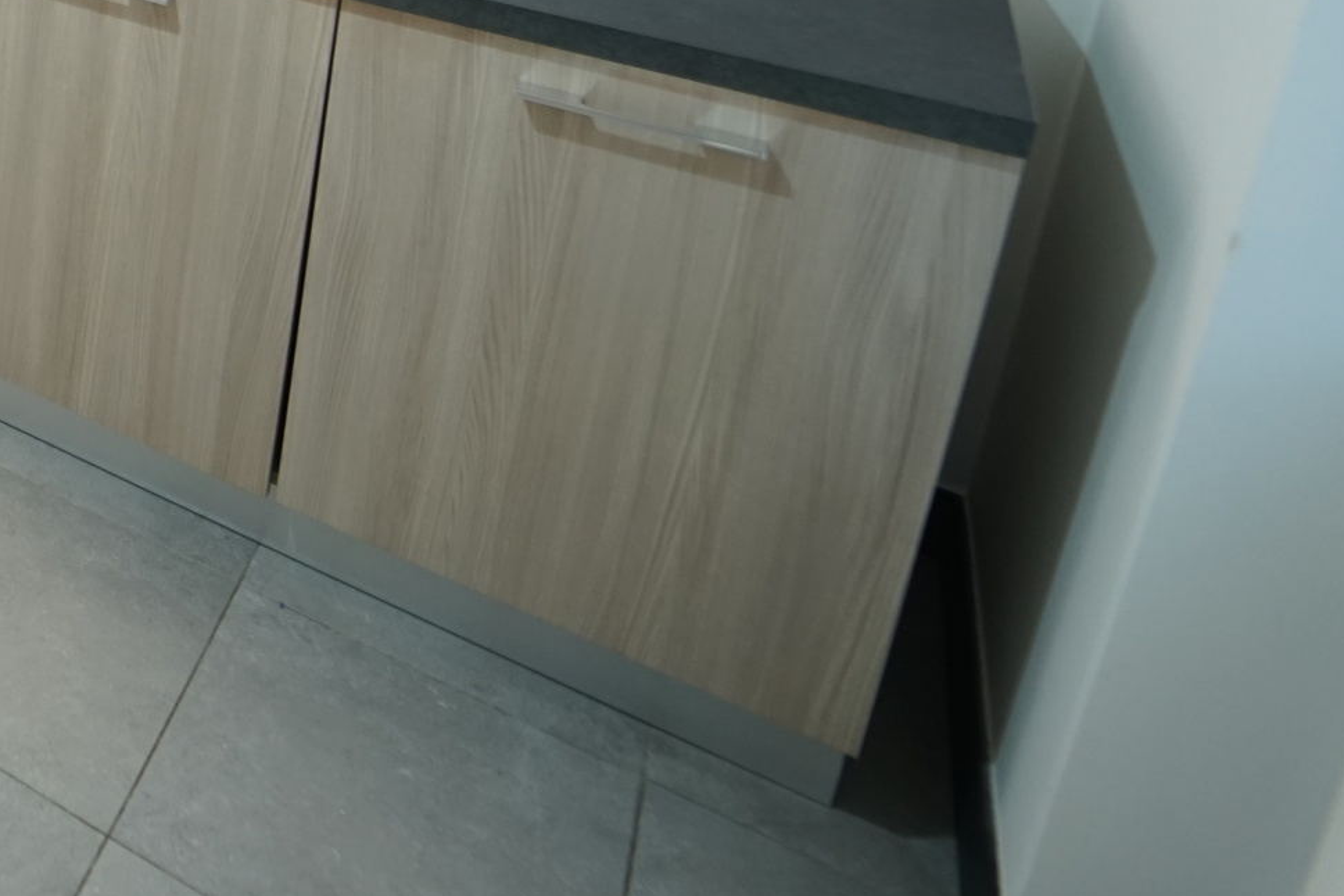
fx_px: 1381
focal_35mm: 37
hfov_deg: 35.0
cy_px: -243
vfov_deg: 29.5
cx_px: -423
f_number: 2.8
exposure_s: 1/60
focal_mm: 14
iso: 640
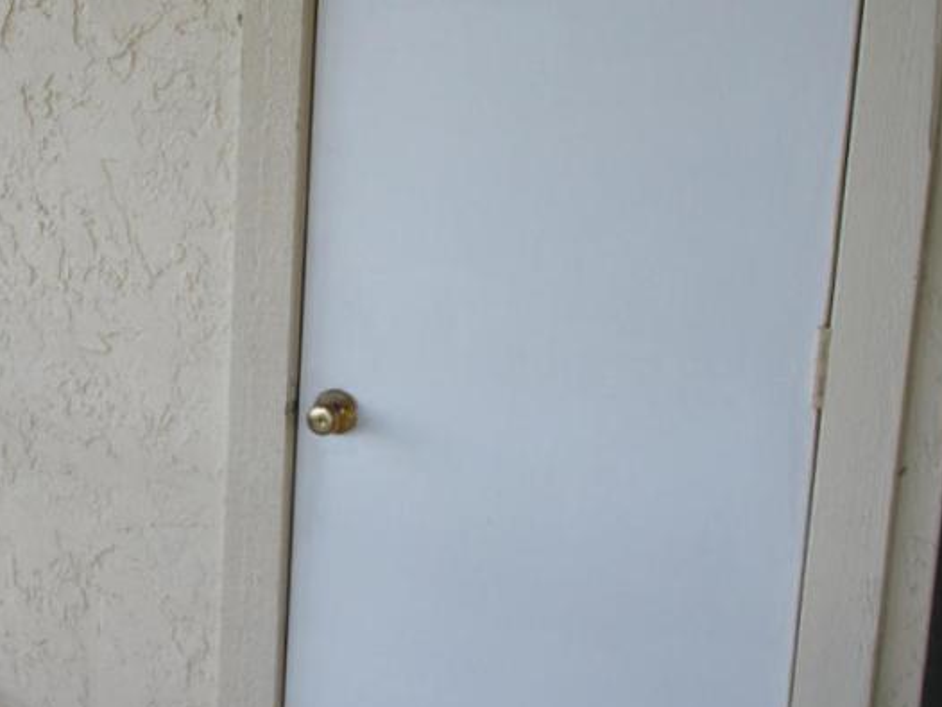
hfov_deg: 29.3
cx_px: 68
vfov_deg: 23.3
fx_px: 1715
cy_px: 329
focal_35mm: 63
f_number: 4
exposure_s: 1/40
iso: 100
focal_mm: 20
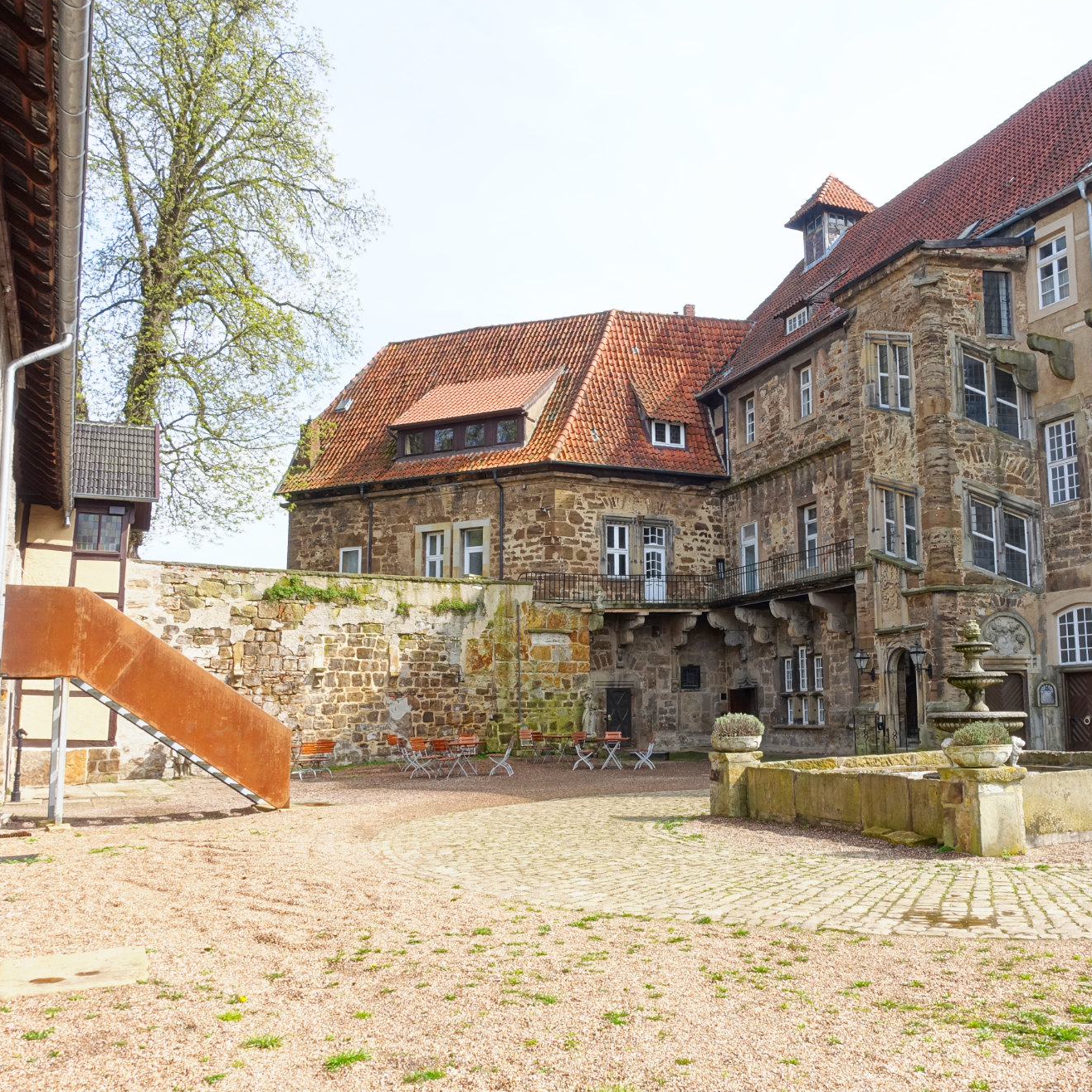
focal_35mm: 31
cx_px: 682
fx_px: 1106
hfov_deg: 52.0
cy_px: 545
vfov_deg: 52.5
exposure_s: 1/100
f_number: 11
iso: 80
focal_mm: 8.8
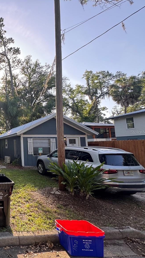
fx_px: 143
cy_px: 132
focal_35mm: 21
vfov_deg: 83.8
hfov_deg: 39.7
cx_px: -26
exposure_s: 1/168
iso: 40
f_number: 2.2
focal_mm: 2.22
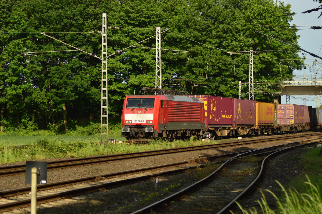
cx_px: 161
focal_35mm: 135
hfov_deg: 15.2
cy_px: 107
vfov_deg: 10.1
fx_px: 1206
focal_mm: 90
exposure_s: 1/640
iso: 100
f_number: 5.6
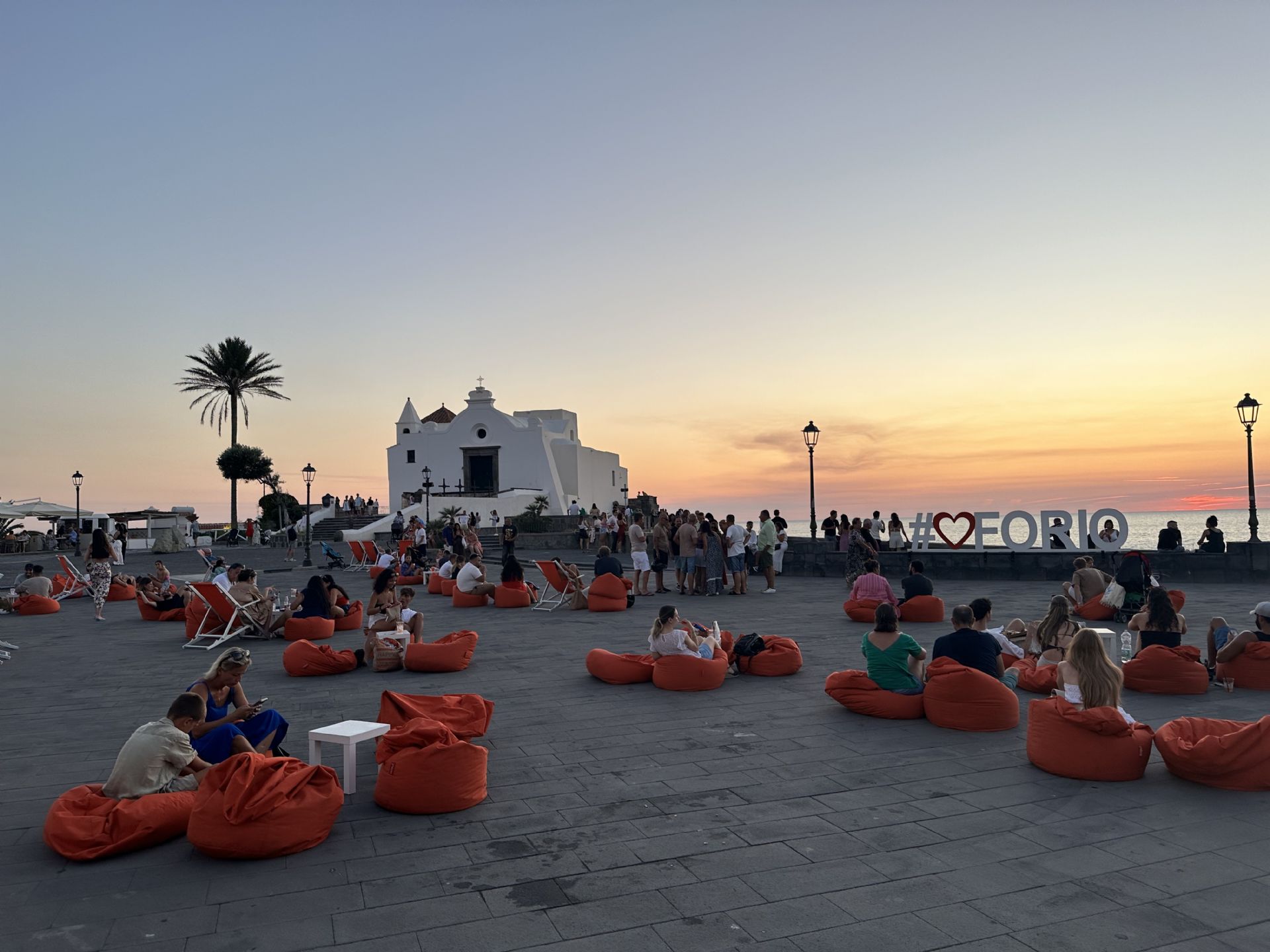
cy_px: 476
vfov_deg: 56.8
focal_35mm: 24
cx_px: 635
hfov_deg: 71.6
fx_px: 881
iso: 64
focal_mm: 6.86
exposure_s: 1/221
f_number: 1.78
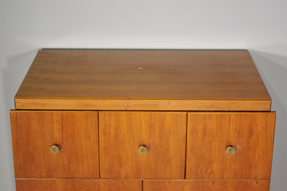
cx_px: 144
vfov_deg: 18.2
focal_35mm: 75
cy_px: 96
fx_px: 598
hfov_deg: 27.0
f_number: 2.8
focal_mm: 50
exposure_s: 1/100
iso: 3200
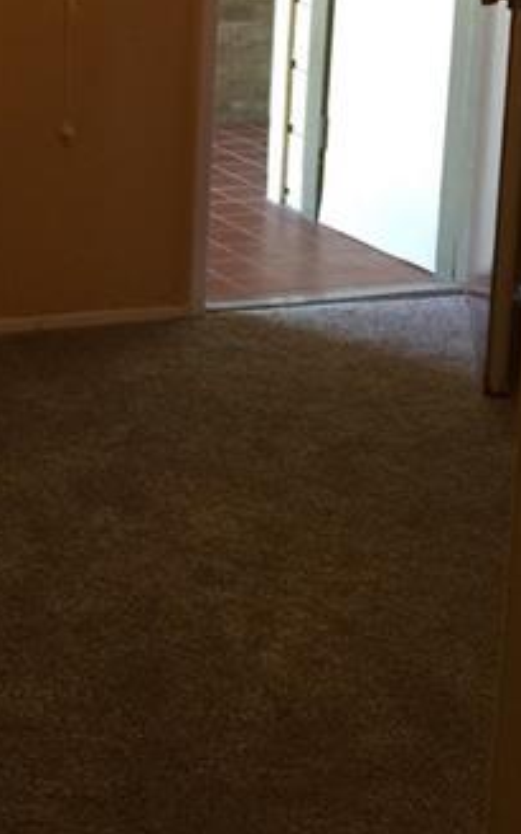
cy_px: 107
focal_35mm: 72
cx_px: -180
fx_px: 1636
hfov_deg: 16.9
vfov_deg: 27.7
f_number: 2.2
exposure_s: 1/30
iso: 50
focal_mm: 4.15
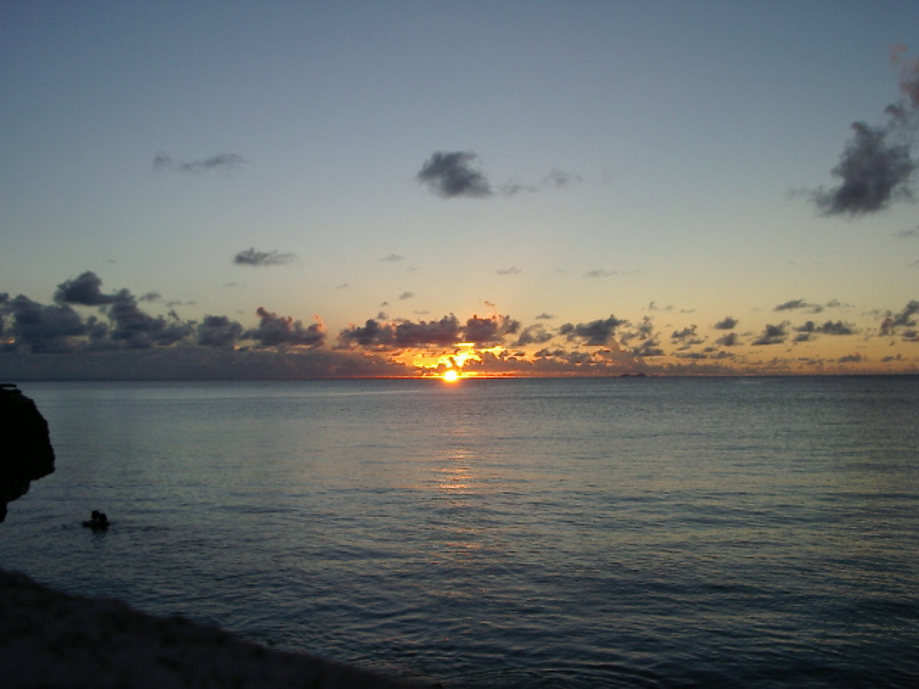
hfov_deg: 49.0
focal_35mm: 38
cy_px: 344
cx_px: 460
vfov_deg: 37.7
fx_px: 1009
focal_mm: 5.8
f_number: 4.8
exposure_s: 1/160
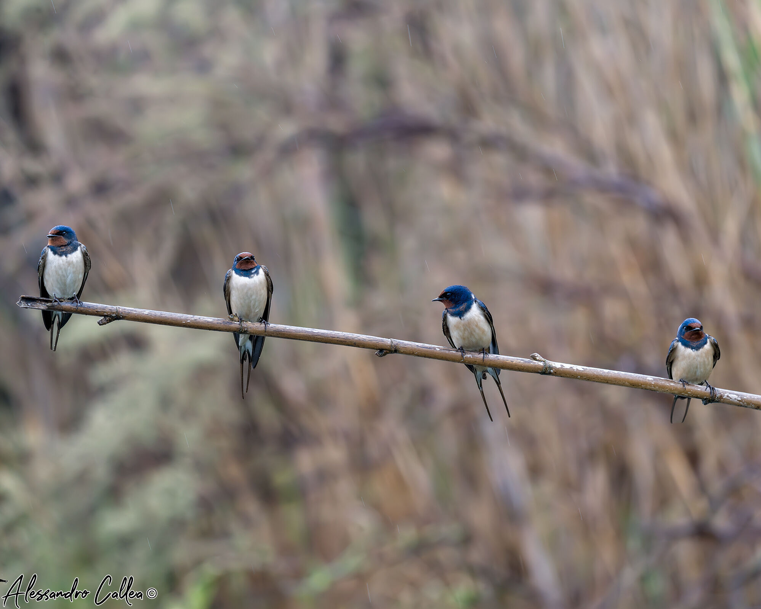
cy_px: 304
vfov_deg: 5.8
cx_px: 424
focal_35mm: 265
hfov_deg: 7.3
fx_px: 5969
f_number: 5.6
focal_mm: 235
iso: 800
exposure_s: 1/160
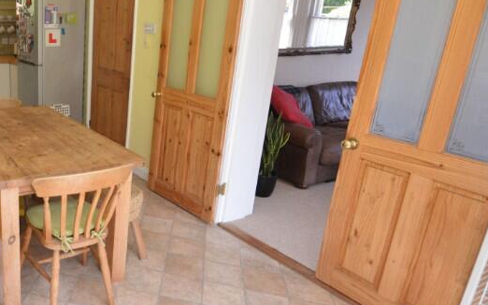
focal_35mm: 30
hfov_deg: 56.7
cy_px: 143
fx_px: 399
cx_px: 76
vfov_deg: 41.8
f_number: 8
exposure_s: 1/40
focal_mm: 10
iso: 400
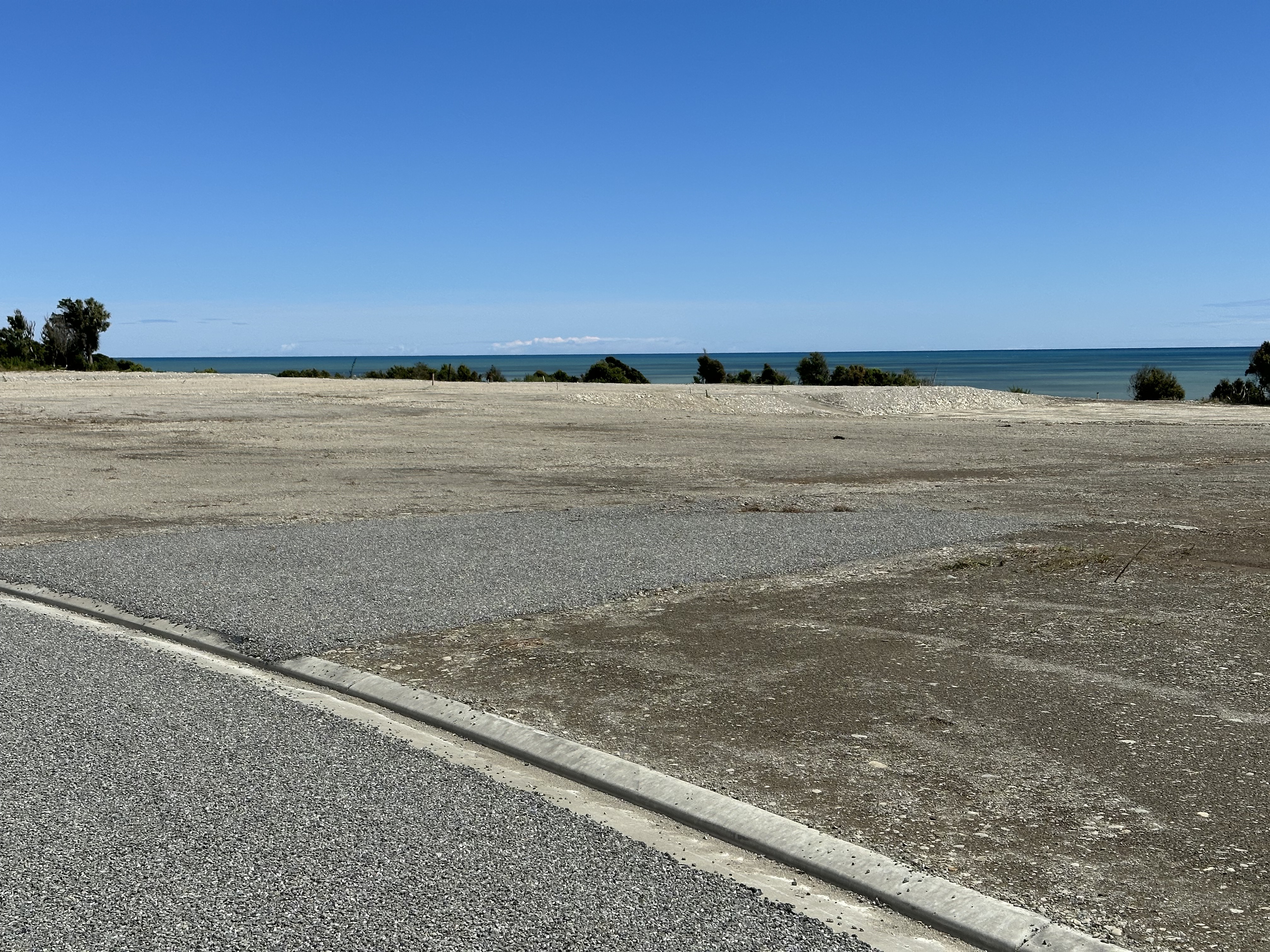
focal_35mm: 48
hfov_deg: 39.7
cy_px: 476
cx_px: 635
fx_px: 1761
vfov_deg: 30.3
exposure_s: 1/8929
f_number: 1.78
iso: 64
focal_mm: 6.86
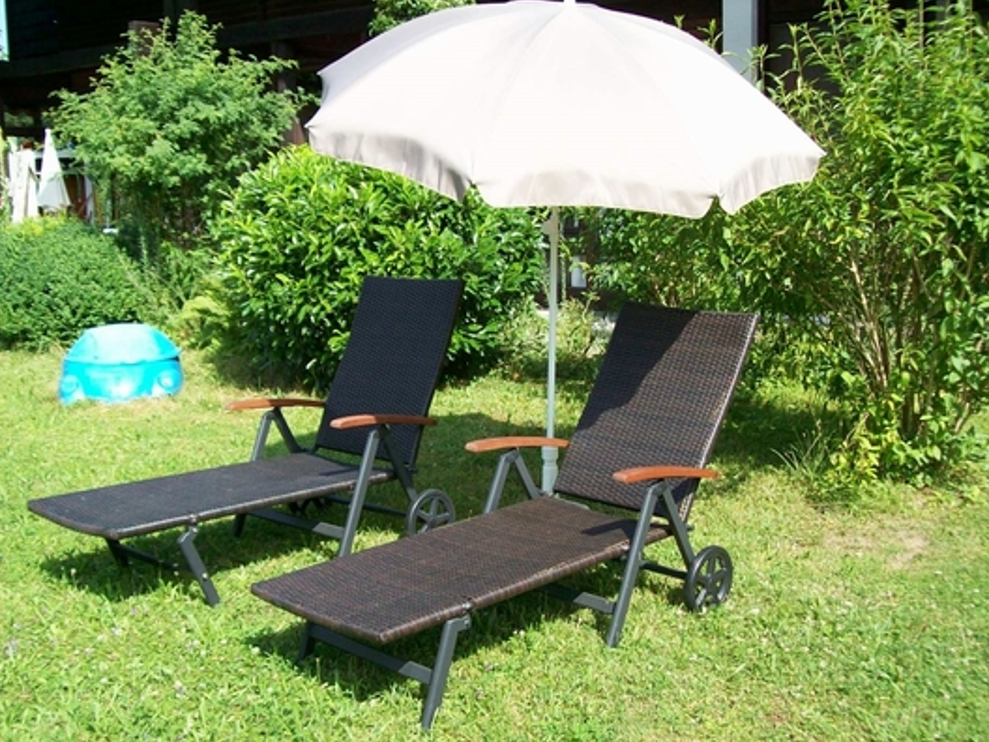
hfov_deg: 46.8
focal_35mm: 40
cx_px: 499
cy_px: 375
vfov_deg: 36.0
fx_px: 1143
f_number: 2.7
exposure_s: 1/527
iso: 80
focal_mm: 6
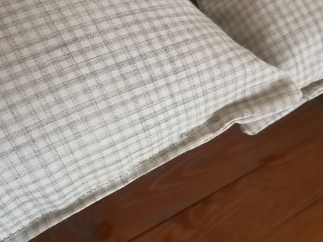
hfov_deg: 54.0
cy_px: 121
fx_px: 317
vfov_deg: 41.8
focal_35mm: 34
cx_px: 162
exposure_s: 1/60
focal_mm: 5.58
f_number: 1.8
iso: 160
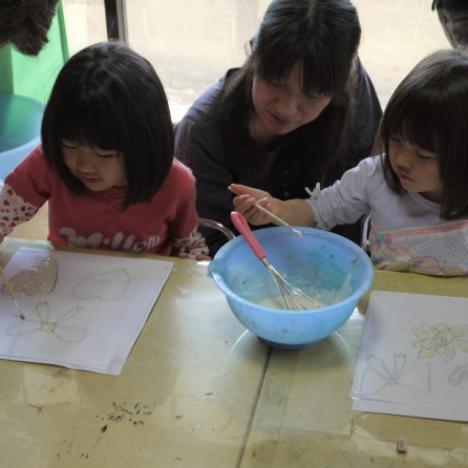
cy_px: 235
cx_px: 250
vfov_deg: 25.0
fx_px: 1055
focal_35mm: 69
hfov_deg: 25.0
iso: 250
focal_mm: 29
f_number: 4.9
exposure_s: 1/60
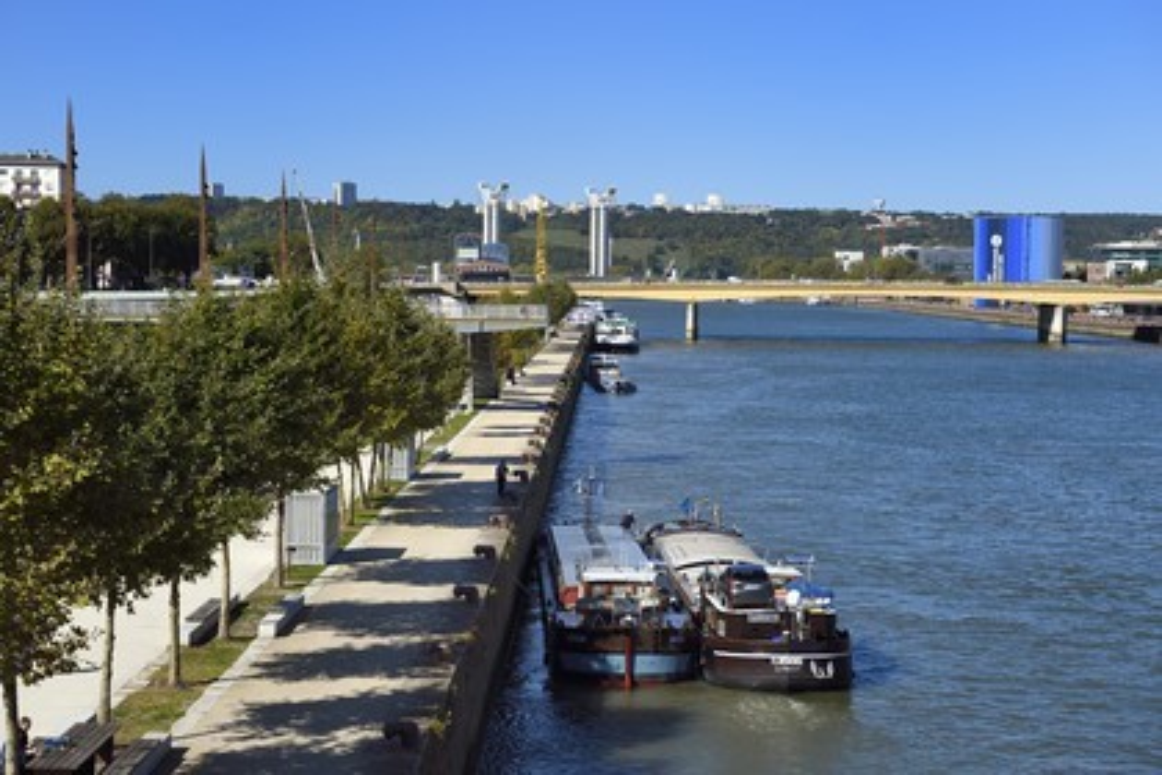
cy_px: 388
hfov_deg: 28.8
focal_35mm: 70
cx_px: 581
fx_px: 2259
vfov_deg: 19.5
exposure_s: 1/320
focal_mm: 70
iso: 200
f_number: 11
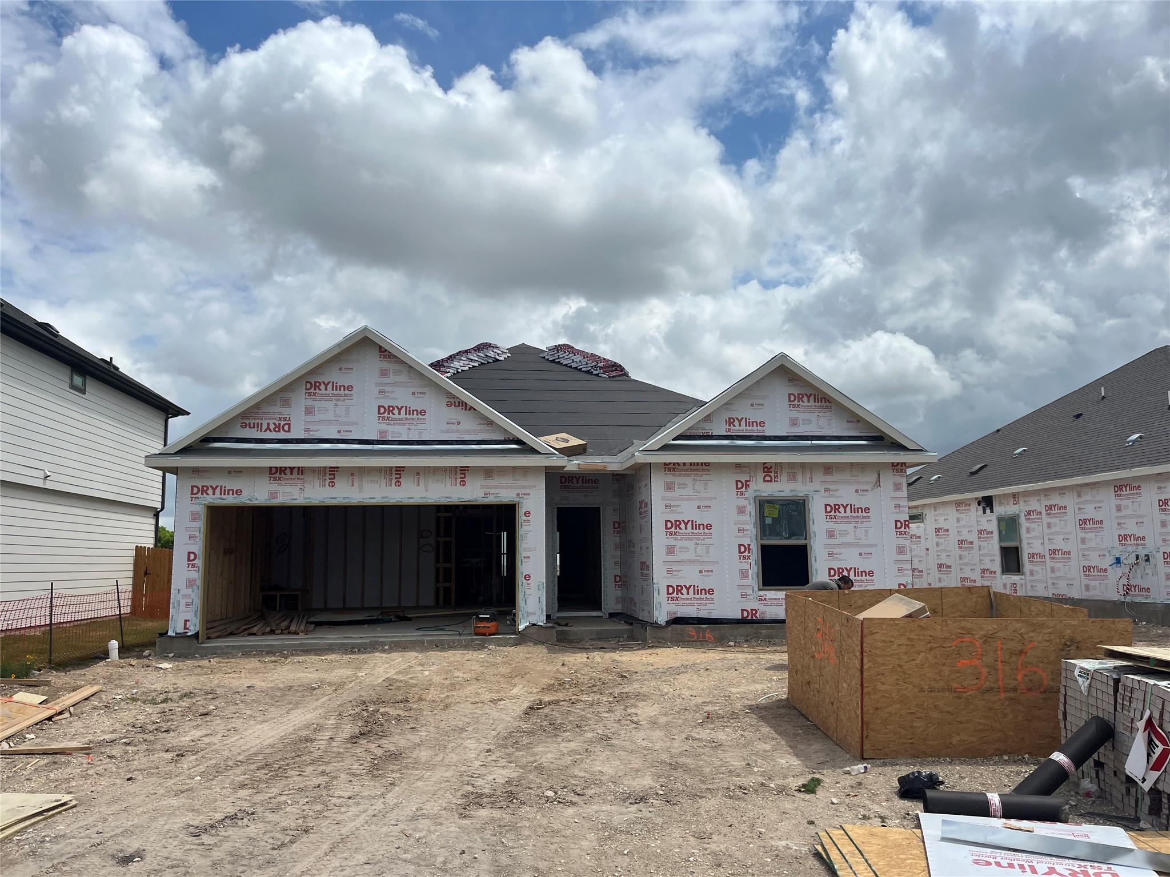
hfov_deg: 67.3
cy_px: 438
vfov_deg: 53.1
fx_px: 879
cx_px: 585
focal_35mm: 26
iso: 50
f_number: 1.6
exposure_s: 1/8403
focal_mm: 5.1
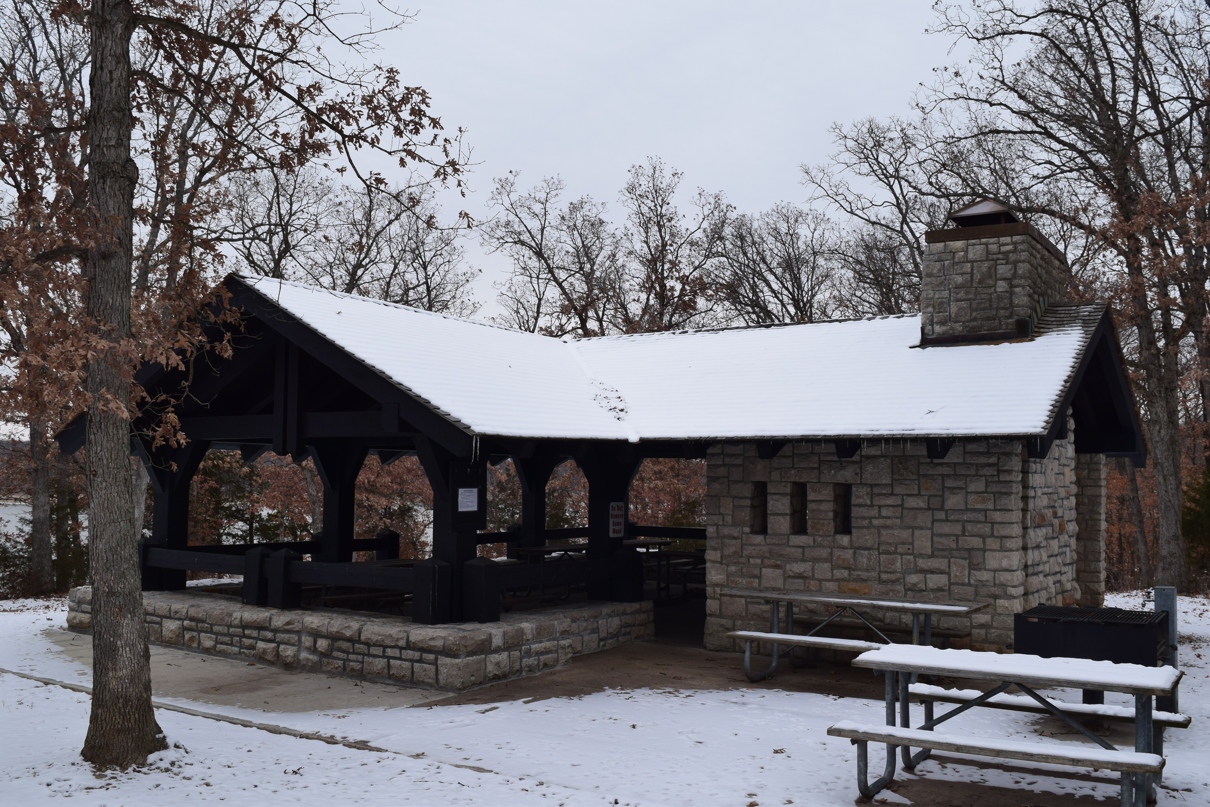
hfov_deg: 57.2
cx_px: 605
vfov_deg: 40.0
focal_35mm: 33
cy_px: 404
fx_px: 1109
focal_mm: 22
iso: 400
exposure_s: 1/200
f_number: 10
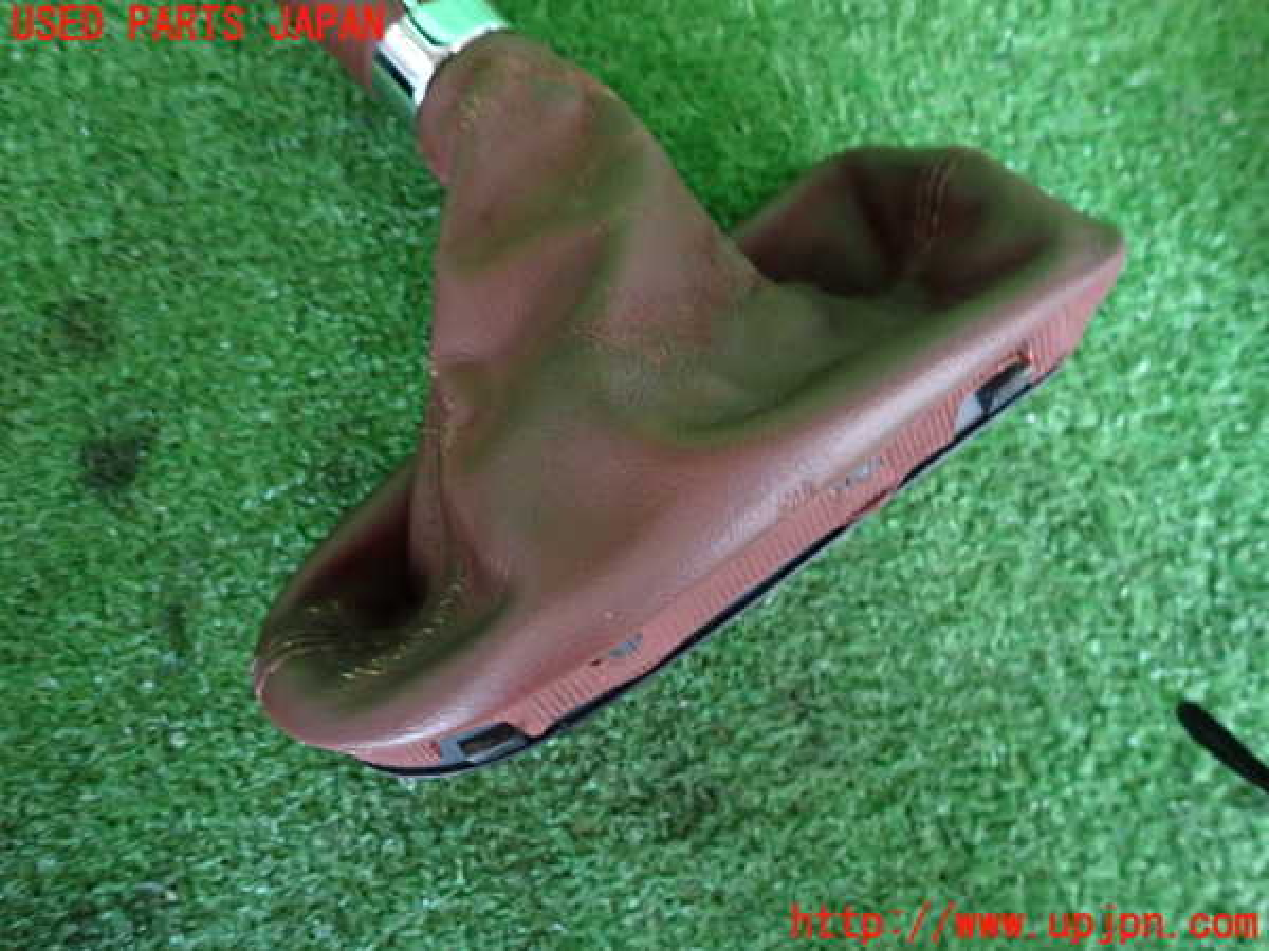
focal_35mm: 25
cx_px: 634
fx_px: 916
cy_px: 476
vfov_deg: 54.9
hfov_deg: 69.4
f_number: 2
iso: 640
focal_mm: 4.5
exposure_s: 1/30
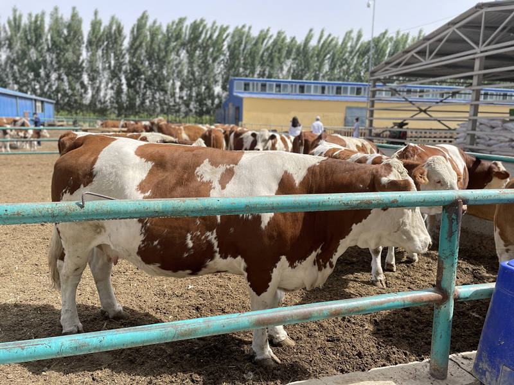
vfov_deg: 53.1
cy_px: 192
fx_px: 386
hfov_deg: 67.3
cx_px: 257
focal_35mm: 26
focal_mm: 4.2
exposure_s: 1/1553
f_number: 1.6
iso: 32
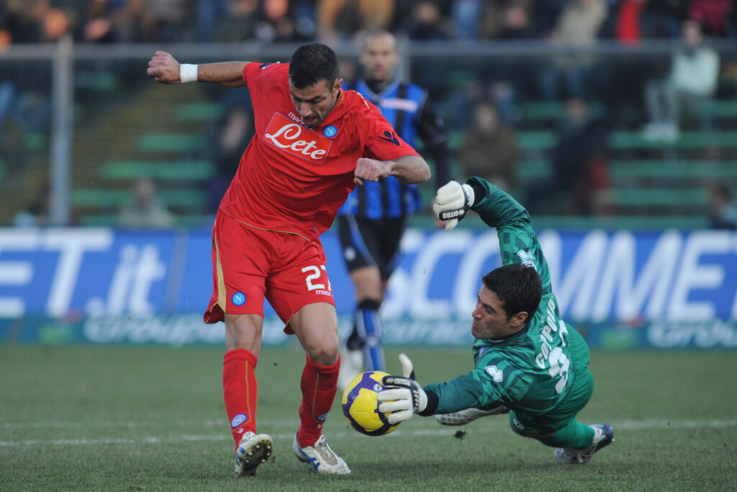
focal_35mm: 420
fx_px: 8599
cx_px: 368
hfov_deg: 4.9
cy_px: 246
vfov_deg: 3.3
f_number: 4
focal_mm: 420
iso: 1600
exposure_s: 1/1600
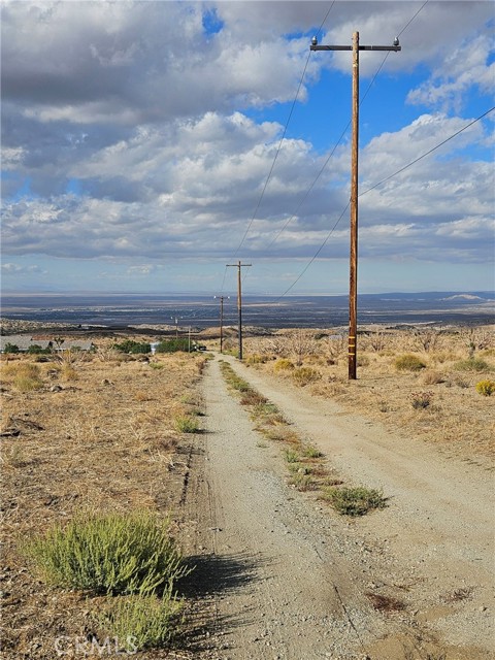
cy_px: 330
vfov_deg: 73.9
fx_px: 439
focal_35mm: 23
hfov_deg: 58.9
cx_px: 248
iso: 25
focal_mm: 5.4
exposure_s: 1/5000
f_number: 1.8
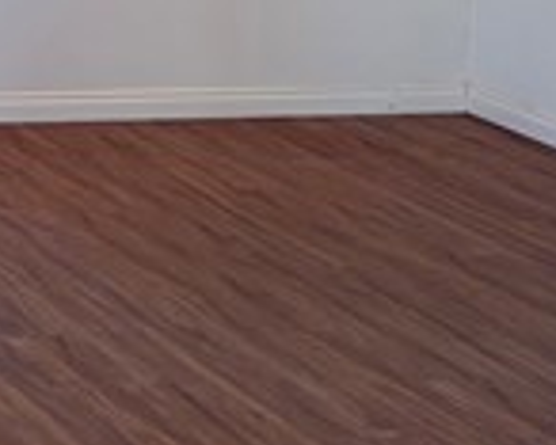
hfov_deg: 10.7
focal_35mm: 178
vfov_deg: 8.7
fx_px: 2931
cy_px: 114
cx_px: -69
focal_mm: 5.96
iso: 160
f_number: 1.6
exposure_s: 1/120
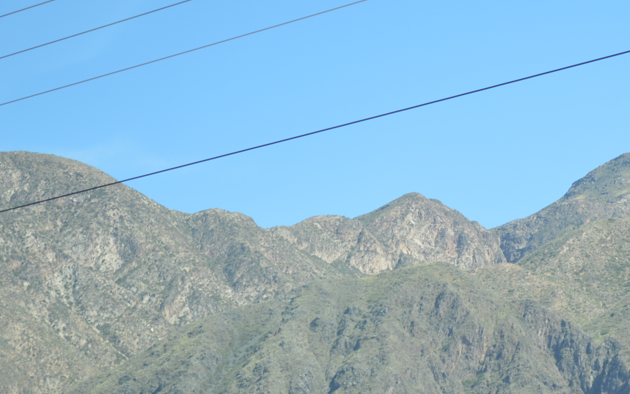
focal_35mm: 167
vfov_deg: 7.8
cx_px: 602
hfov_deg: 12.4
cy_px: 287
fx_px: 2868
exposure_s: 1/160
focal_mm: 55
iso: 100
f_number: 6.3
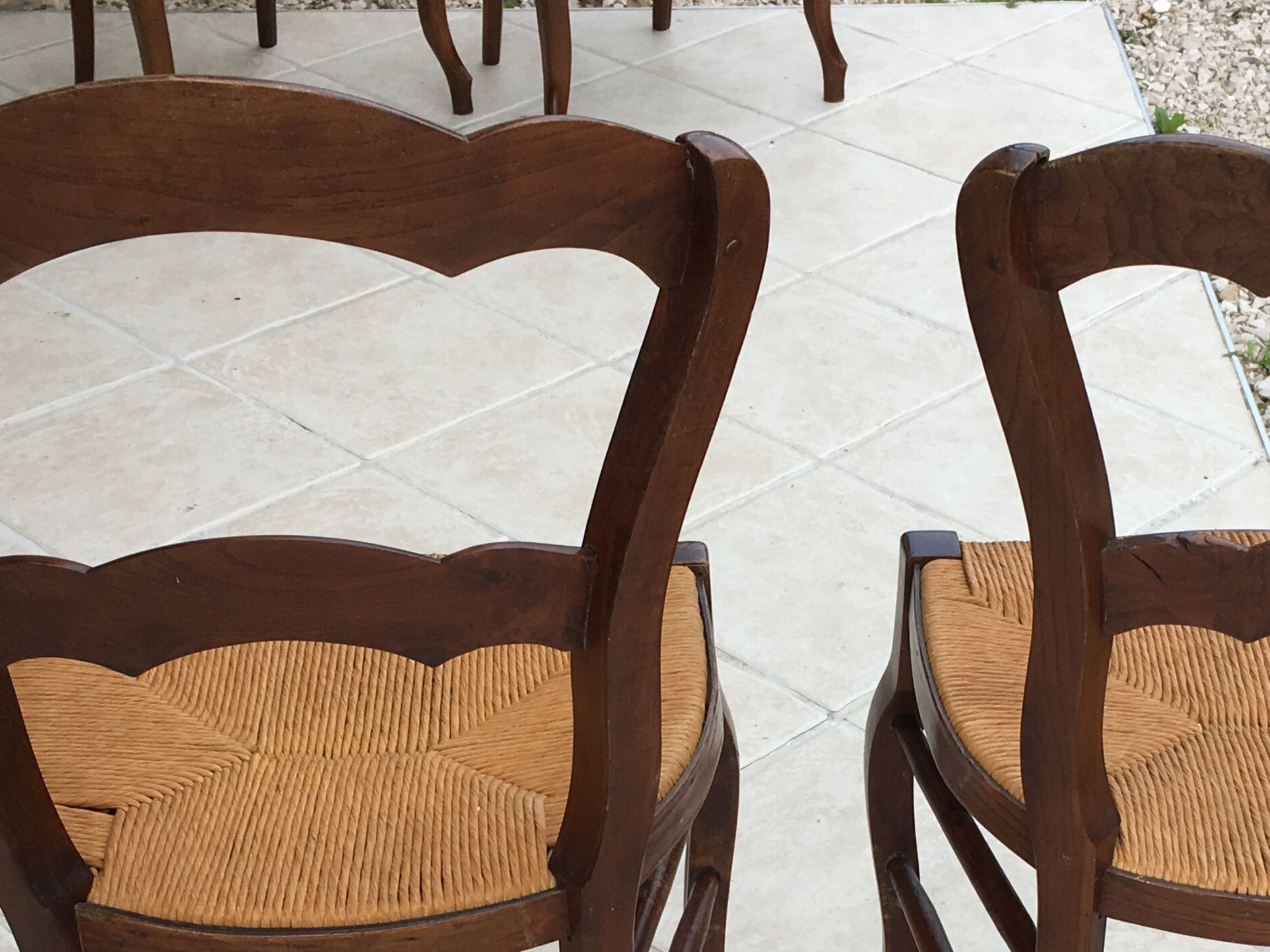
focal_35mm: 62
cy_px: 853
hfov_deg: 31.0
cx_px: 836
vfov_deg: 23.1
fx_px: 2274
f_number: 2.2
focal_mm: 4.15
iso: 25
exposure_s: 1/530
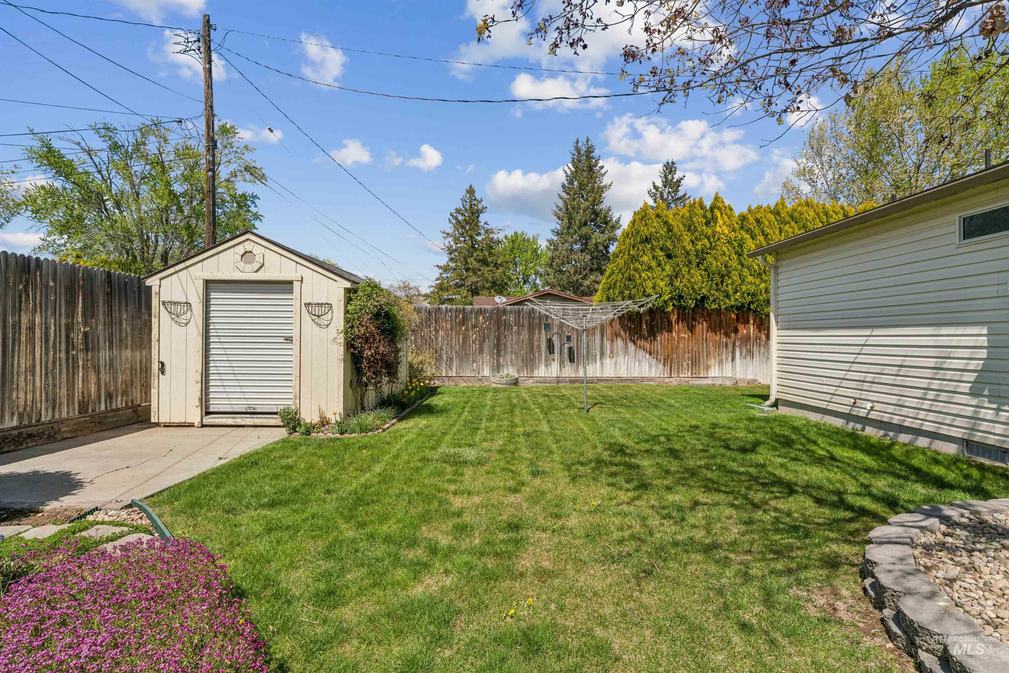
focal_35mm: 18
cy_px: 336
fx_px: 493
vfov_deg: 68.6
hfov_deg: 91.3
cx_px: 504
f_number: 13
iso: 400
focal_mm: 17.6
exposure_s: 1/500
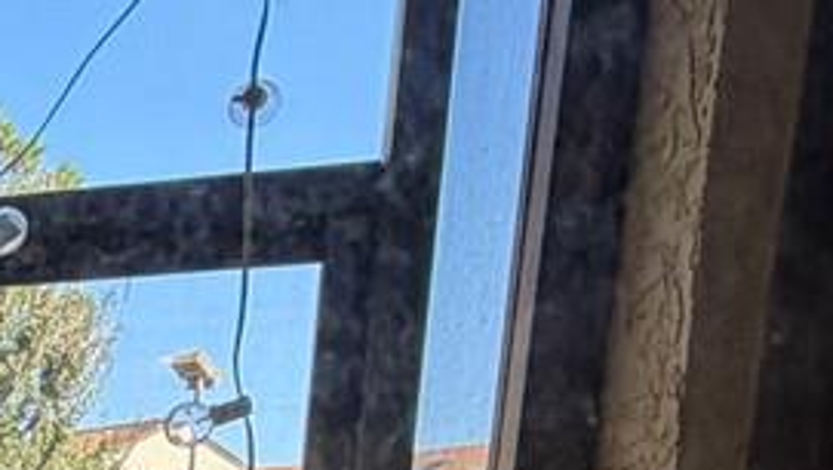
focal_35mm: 90
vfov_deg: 11.6
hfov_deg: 16.4
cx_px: -938
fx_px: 1990
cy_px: 1032
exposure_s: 1/131
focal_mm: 2.22
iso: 40
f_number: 2.2
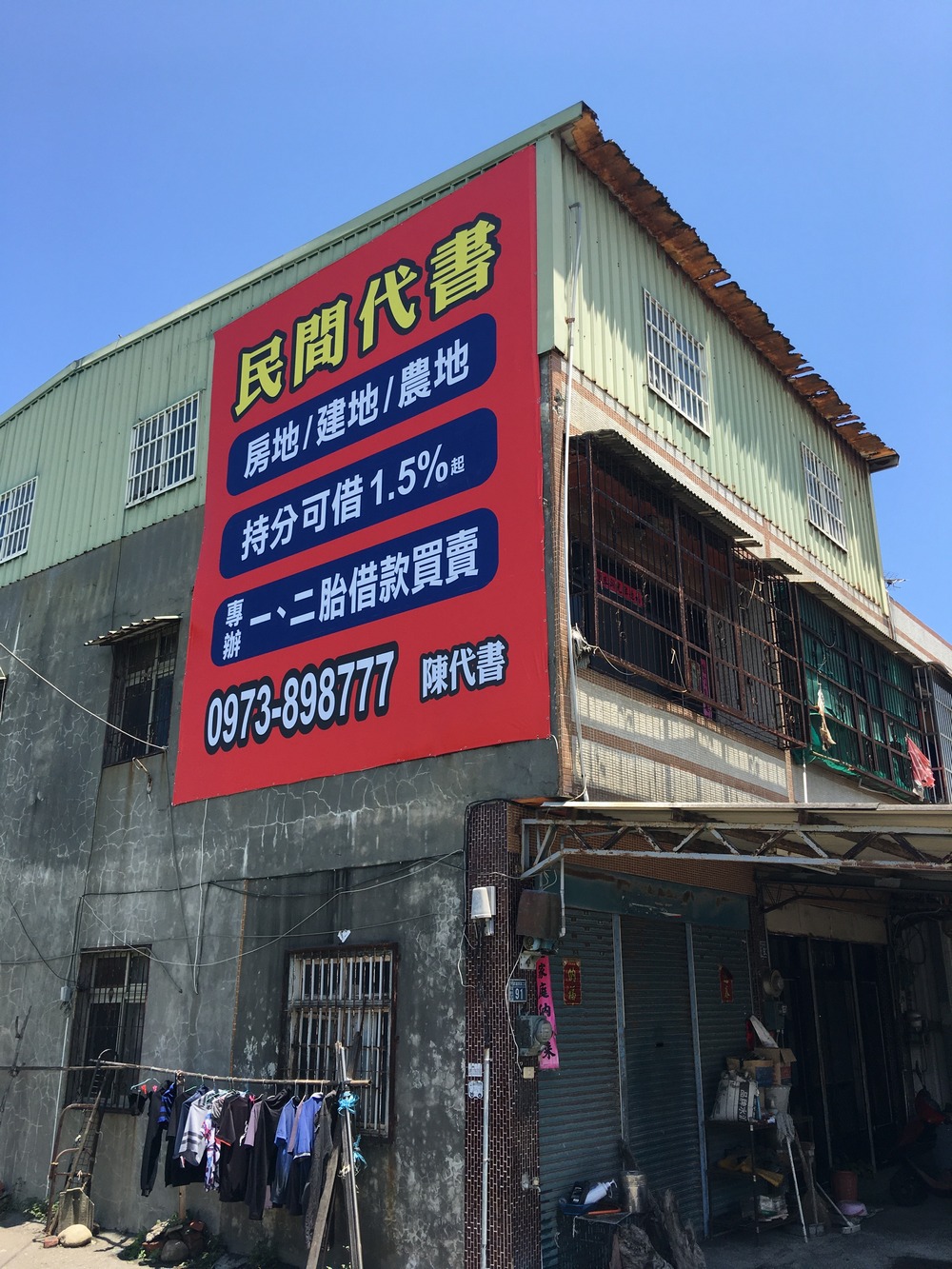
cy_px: 634
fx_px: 1063
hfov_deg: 48.2
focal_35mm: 29
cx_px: 476
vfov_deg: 61.7
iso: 25
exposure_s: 1/777
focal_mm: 4.15
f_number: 2.2
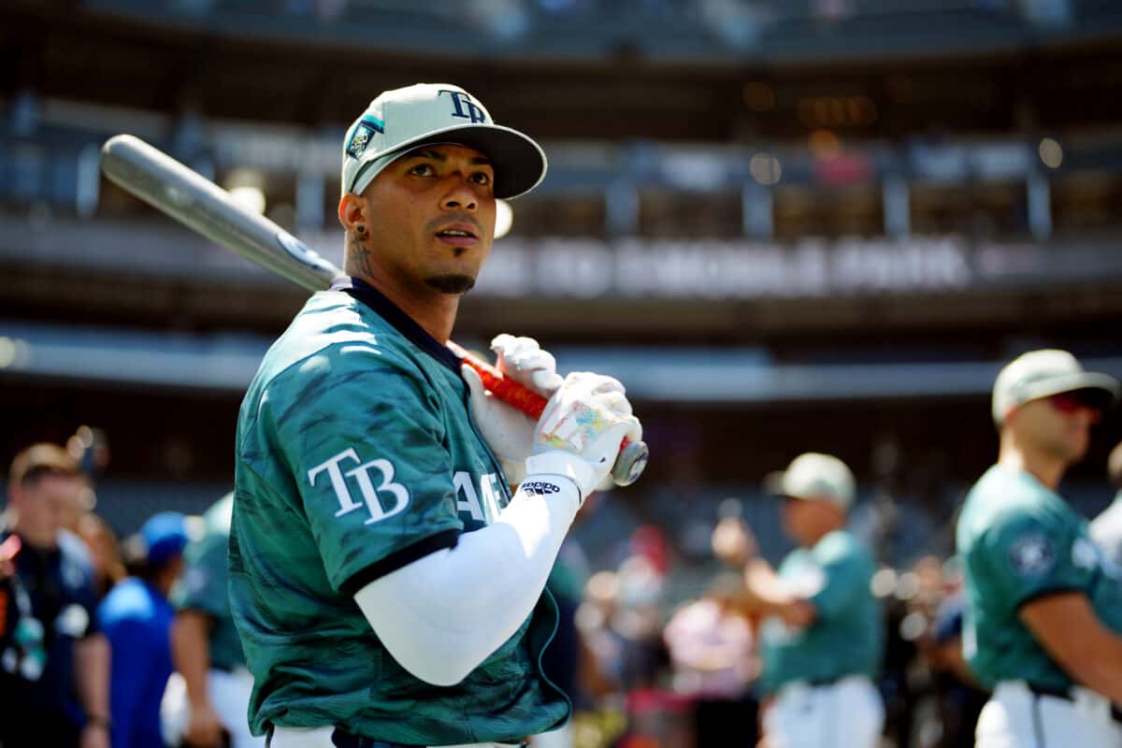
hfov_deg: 39.6
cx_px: 561
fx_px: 1558
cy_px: 374
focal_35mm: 50
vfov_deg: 27.0
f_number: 1.2
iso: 100
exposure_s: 1/2500
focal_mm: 50
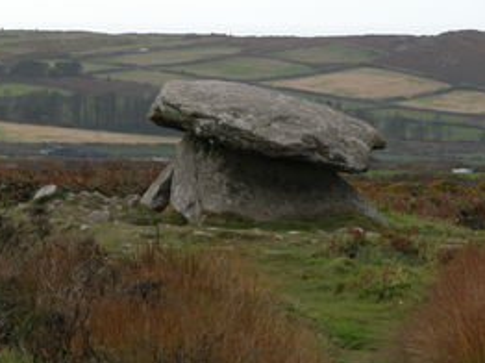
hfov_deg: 5.8
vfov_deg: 4.4
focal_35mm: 341
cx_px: 167
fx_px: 4773
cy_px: 152
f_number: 5.2
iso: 100
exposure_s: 1/284
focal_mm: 56.7
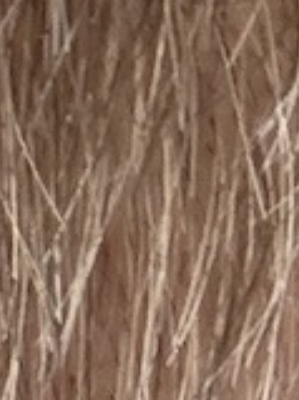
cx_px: -480
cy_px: 1182
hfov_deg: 7.1
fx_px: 2226
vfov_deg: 8.6
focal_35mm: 193
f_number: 1.9
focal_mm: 2.69
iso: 125
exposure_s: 1/50
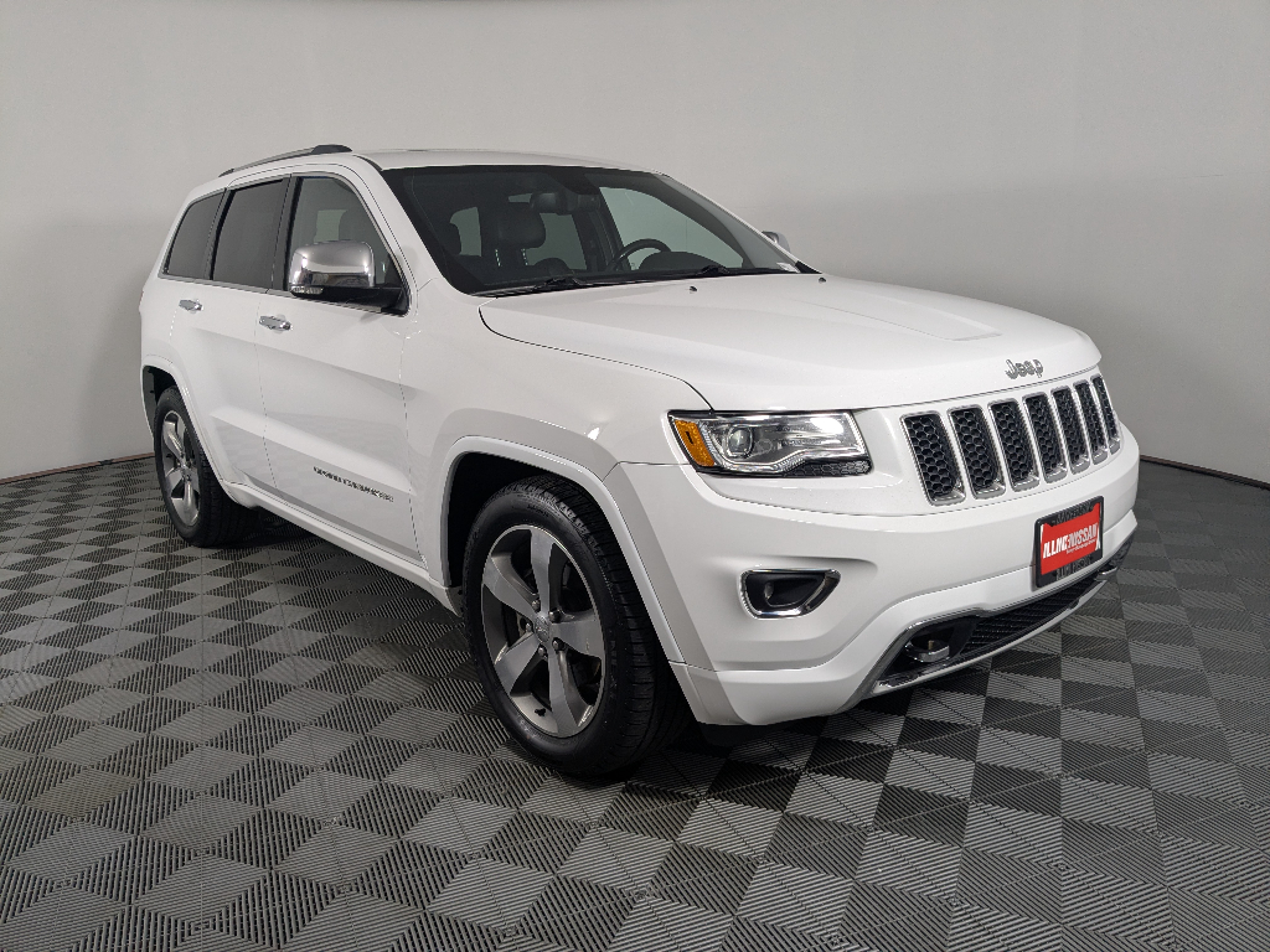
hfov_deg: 65.3
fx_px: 991
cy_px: 476
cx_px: 635
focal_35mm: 27
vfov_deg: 51.4
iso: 58
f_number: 1.73
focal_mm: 4.38
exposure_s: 1/308
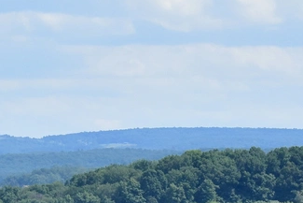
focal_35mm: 523
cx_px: 584
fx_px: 4404
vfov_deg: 2.6
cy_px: 352
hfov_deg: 3.9
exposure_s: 1/500
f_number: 11
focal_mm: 70
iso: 360
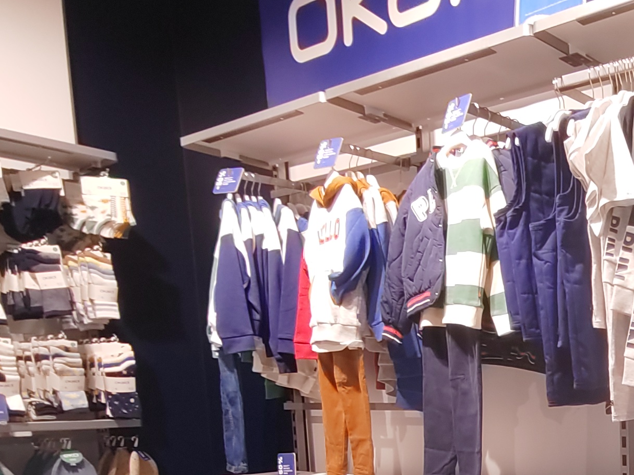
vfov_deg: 30.7
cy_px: 497
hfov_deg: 37.3
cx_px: 684
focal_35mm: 43
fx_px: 787
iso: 115
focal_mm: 1.68
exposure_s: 1/50
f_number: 2.2
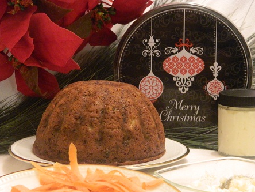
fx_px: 766
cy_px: 96
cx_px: 127
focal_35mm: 104
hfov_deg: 18.9
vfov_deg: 14.2
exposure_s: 1/6
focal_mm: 18.6
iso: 800
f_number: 4.5
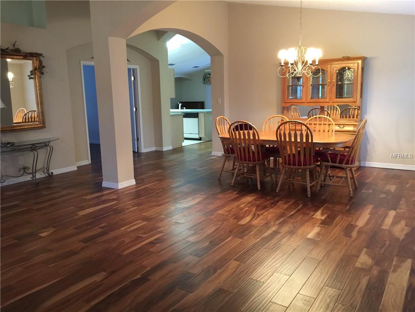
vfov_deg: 48.2
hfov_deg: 61.7
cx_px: 208
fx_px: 348
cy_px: 156
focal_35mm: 29
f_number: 2.2
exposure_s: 1/4
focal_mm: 4.15
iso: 64
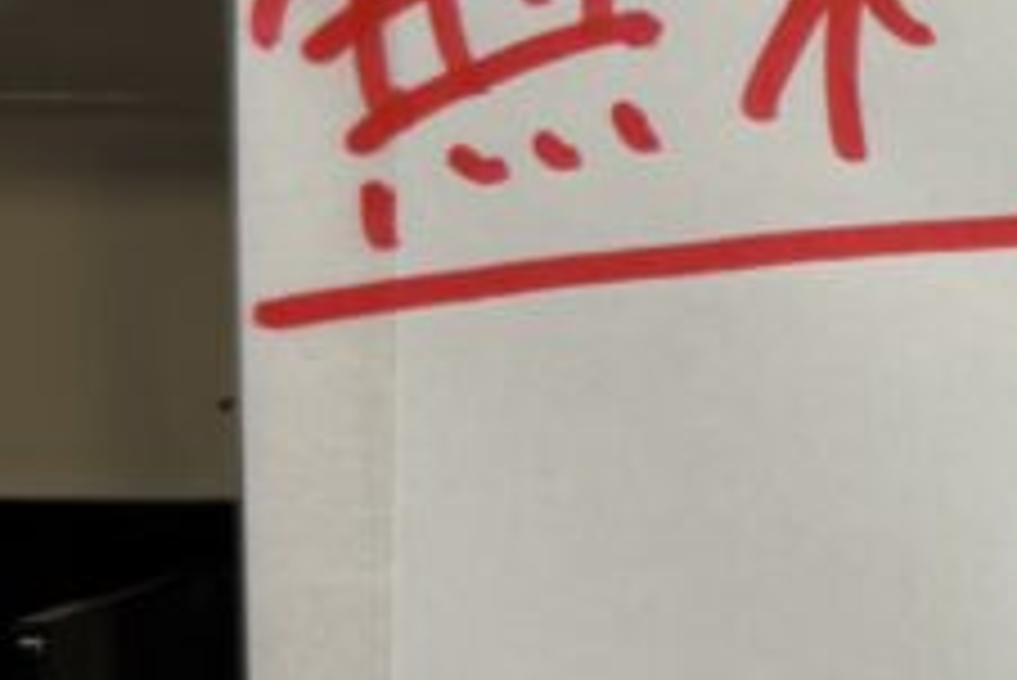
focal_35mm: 153
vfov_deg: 9.0
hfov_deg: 12.1
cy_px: 144
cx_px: 1944
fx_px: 4325
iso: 40
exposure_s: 1/100
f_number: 1.6
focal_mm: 5.96
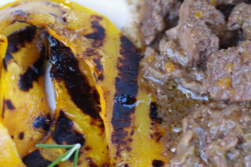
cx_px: 182
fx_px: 1485
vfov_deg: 6.5
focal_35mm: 213
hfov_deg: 9.6
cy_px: 112
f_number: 5
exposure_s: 1/13
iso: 100
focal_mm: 100
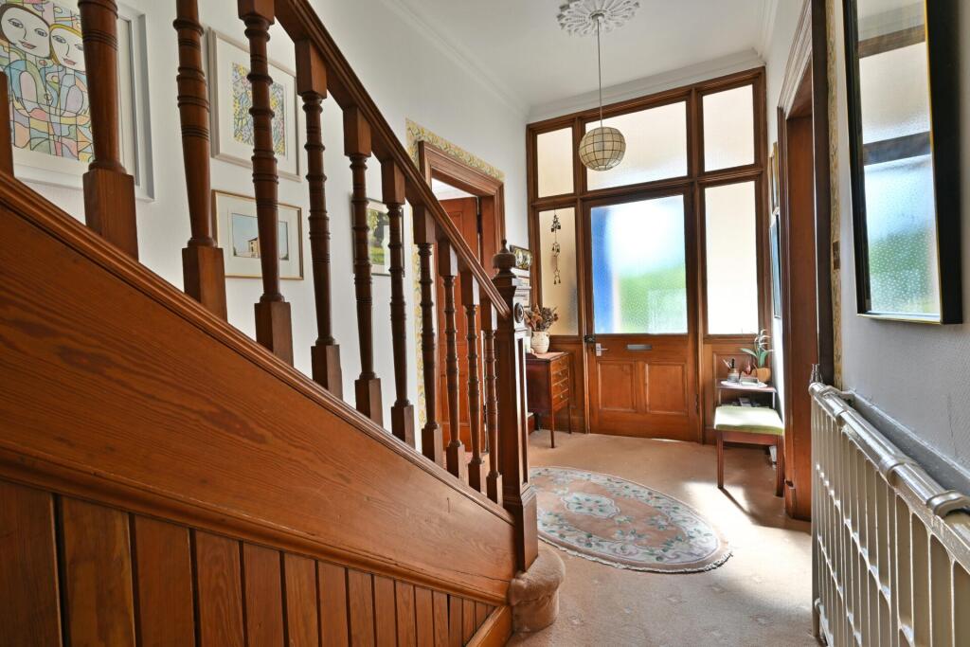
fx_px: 472
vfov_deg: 68.9
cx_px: 485
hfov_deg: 91.6
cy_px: 324
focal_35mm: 18
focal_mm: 17.5
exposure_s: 1/5
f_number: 13
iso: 125
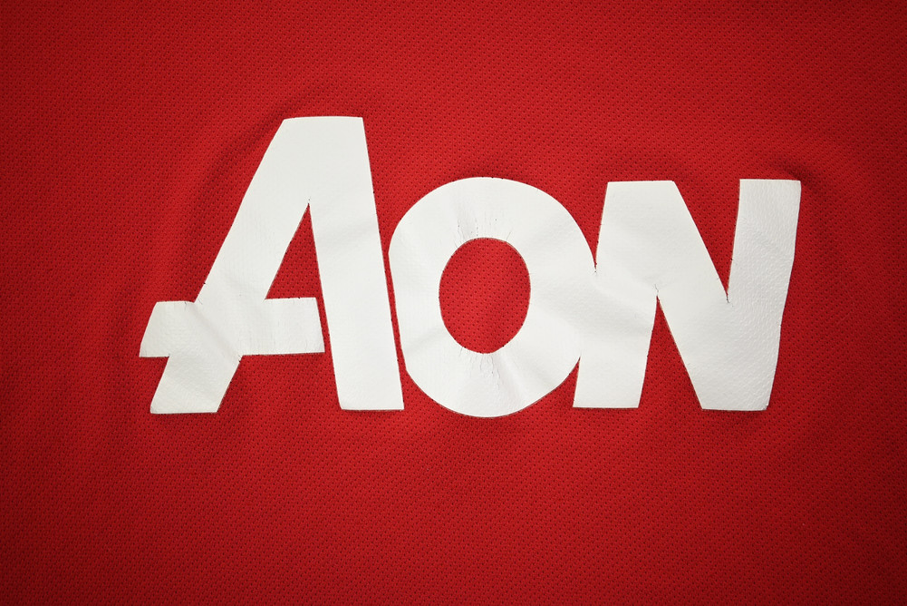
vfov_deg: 41.7
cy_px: 303
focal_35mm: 32
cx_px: 454
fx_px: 794
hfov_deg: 59.5
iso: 200
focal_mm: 31.5
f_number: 4.8
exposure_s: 1/125
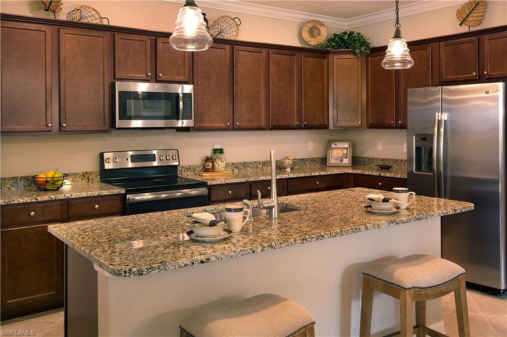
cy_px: 168
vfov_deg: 43.6
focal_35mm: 30
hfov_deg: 61.9
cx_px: 254
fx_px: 422
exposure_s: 1
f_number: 10
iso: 100
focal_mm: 20
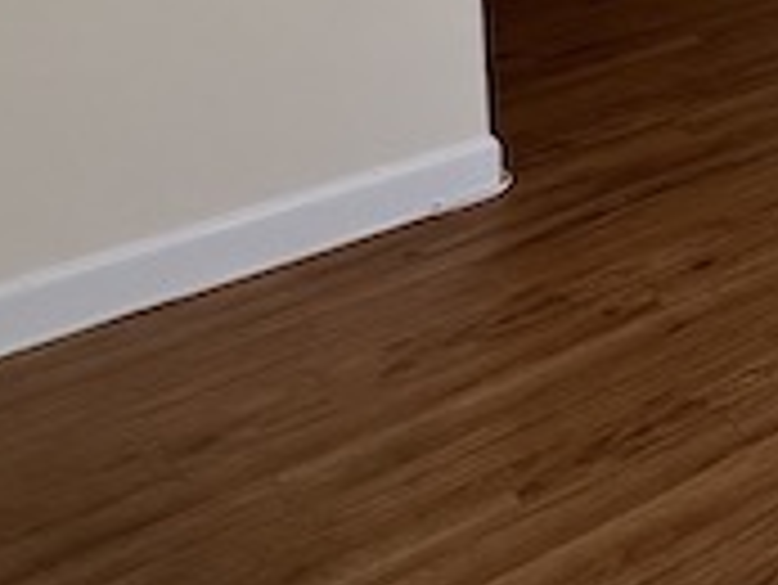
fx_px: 1349
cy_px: -356
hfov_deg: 22.7
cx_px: 1309
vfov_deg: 20.1
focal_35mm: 60
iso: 32
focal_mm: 1.57
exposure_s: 1/271
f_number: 1.8
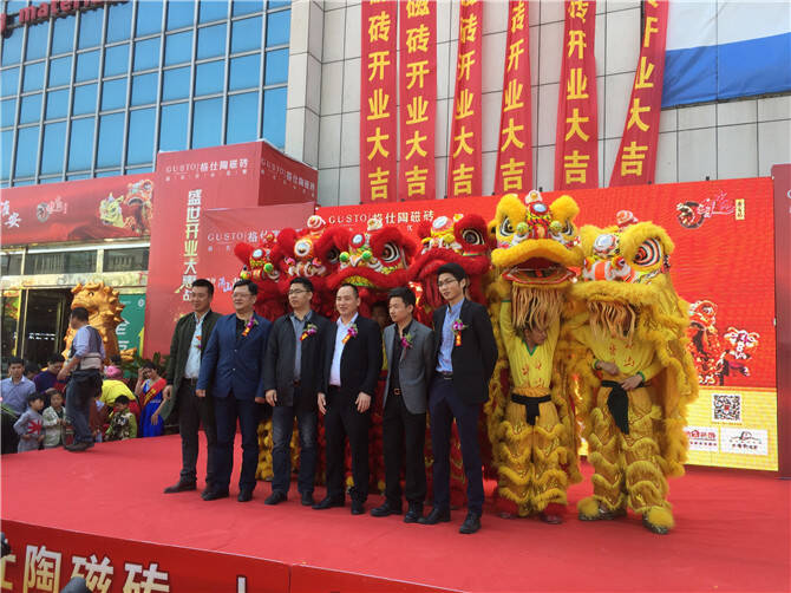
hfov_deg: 61.7
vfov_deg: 48.2
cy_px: 296
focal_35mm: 29
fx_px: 662
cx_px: 396
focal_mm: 4.15
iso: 32
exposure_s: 1/332
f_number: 2.2
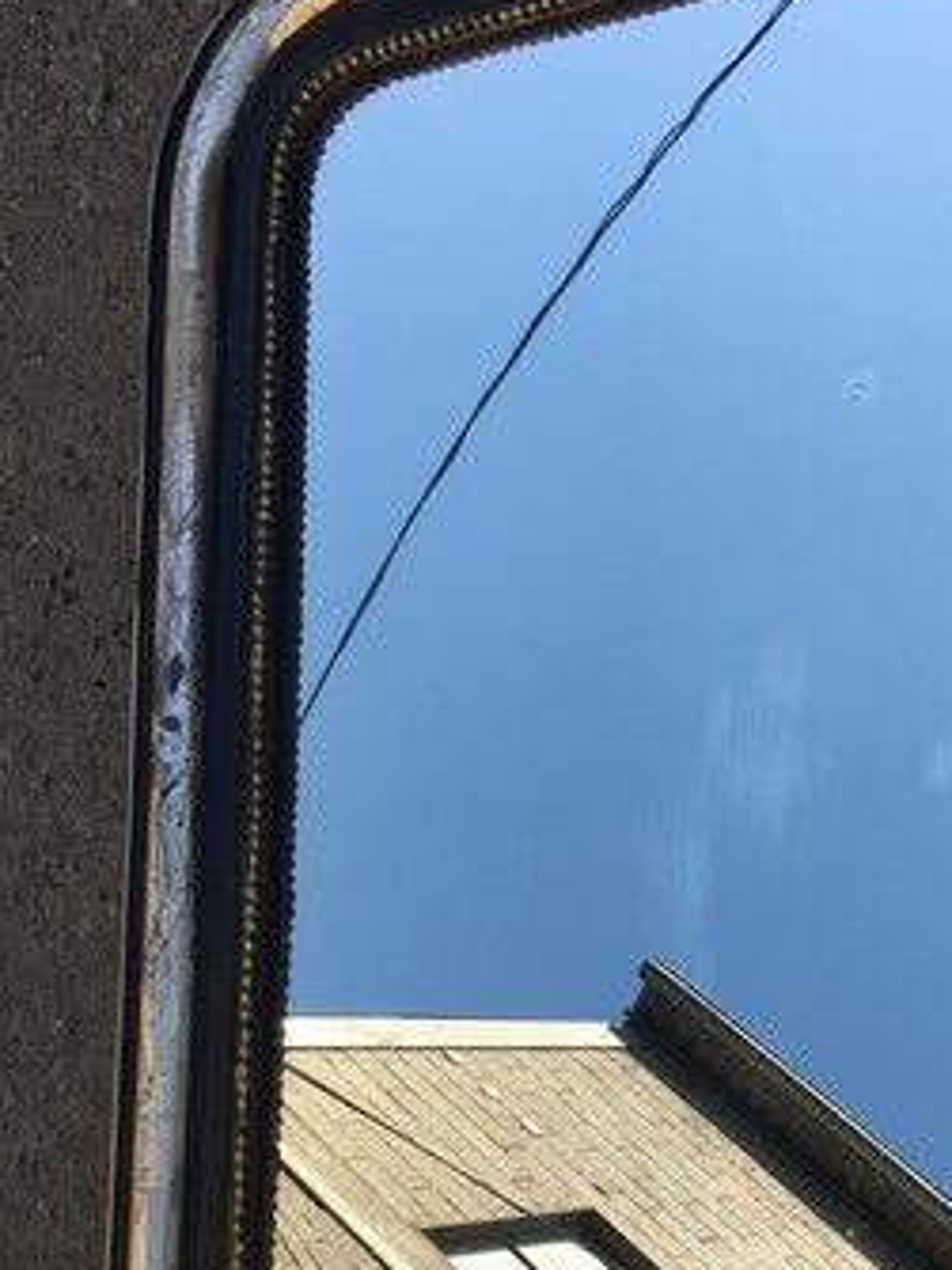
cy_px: 785
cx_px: 785
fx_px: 1908
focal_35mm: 52
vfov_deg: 36.6
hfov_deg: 27.4
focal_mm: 4.15
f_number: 2.2
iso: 25
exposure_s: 1/845
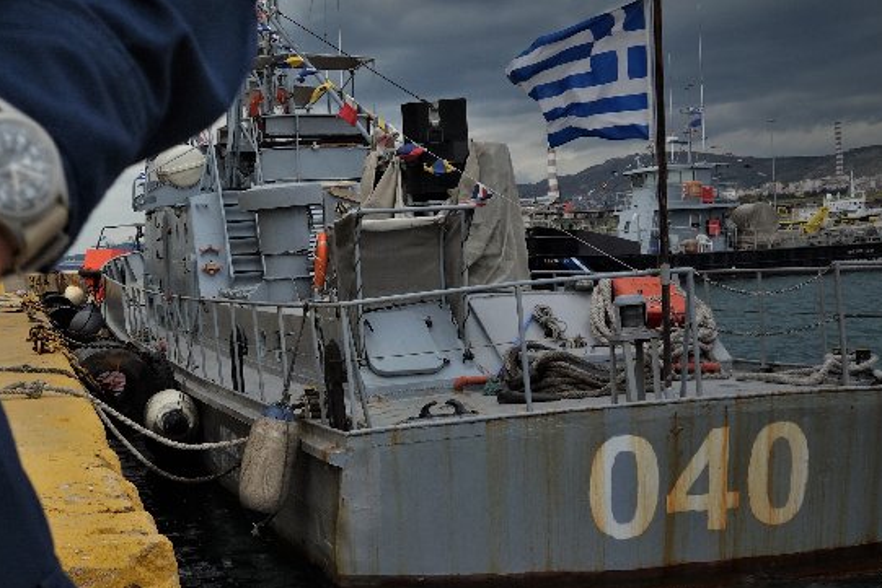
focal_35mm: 53
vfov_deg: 25.5
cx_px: 147
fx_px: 1299
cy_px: 294
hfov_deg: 36.0
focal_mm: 10.4
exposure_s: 1/1250
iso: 125
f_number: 4
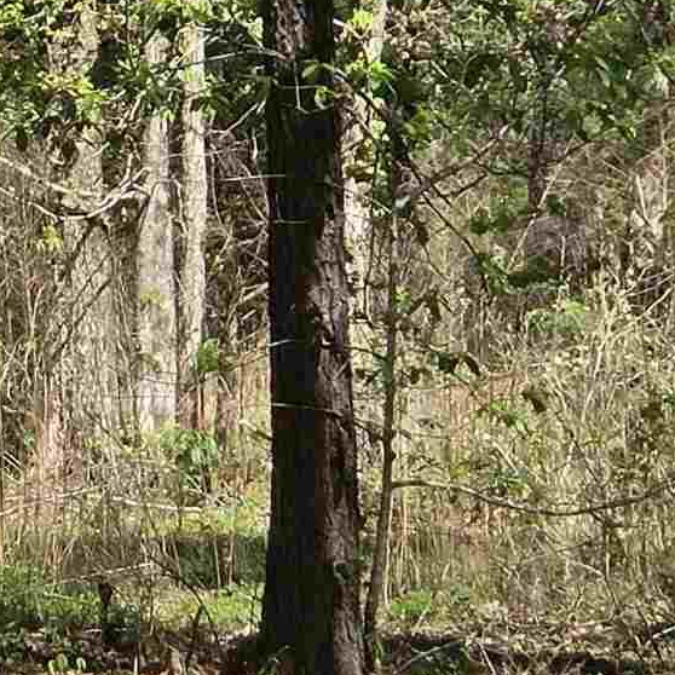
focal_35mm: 336
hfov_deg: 5.2
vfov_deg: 5.2
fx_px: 7413
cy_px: 371
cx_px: -324
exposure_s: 1/419
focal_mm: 7
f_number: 2.4
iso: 25
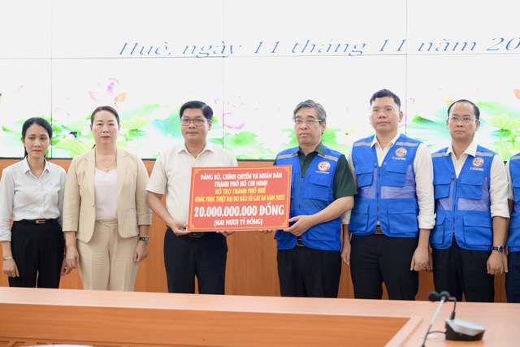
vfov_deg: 16.5
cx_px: 260
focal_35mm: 83
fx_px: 1199
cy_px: 174
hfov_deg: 24.5
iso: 640
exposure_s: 1/20
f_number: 4
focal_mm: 83
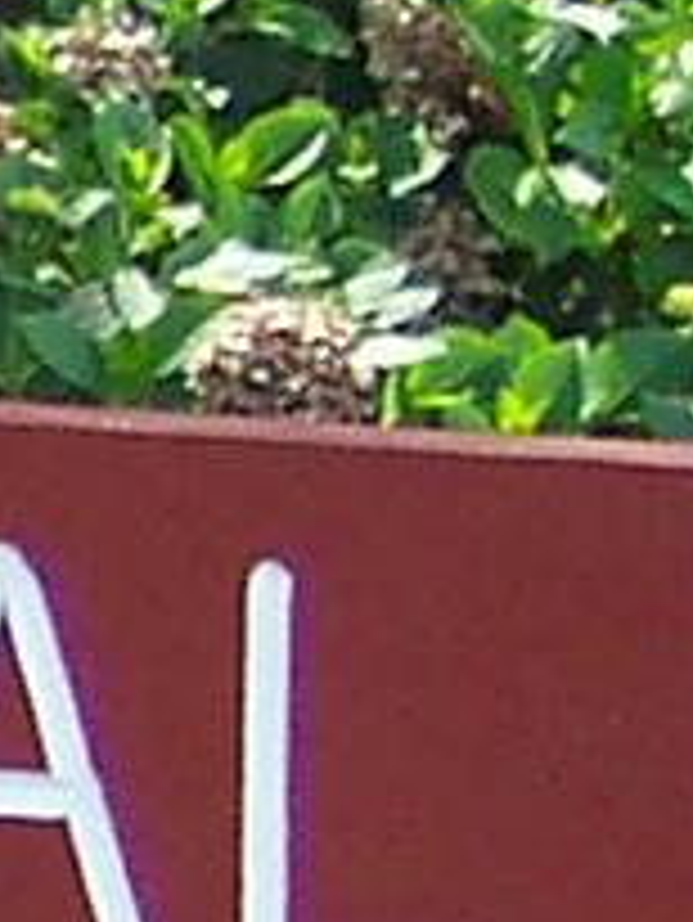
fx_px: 9733
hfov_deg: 3.8
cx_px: -2025
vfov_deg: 5.4
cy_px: 1275
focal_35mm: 365
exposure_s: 1/500
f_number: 2.8
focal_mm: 8
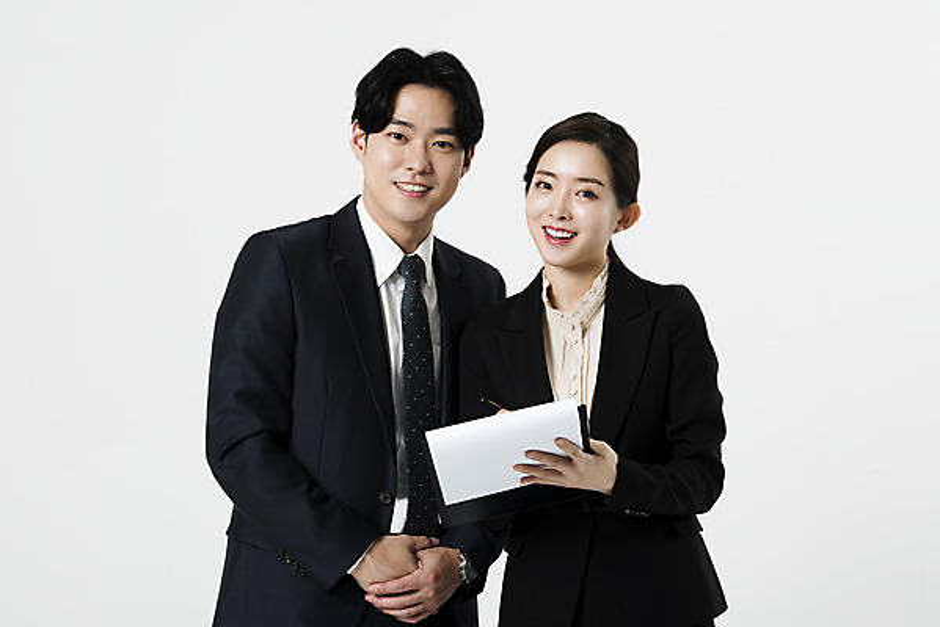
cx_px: 470
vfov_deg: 15.9
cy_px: 314
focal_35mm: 86
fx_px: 2247
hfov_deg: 23.6
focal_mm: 86
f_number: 8
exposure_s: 1/125
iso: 64
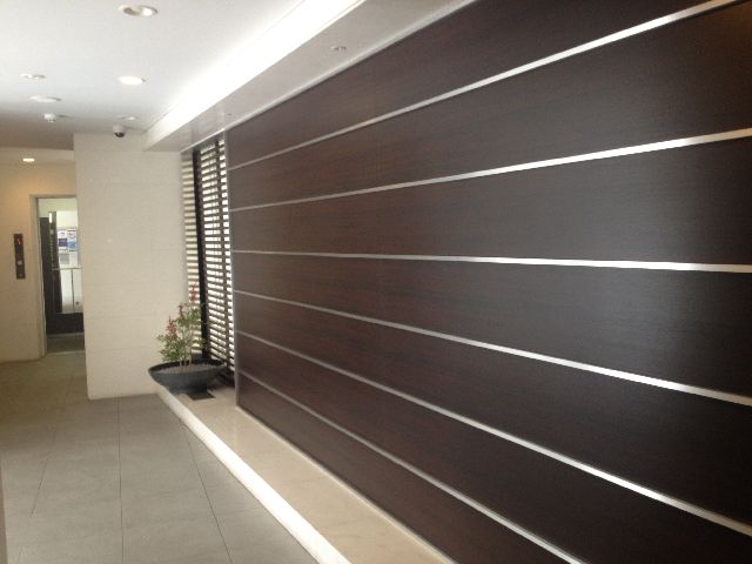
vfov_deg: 40.7
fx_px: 760
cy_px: 282
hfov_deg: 52.6
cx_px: 376
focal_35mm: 35
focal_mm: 4.28
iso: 80
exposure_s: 1/20
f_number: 2.4
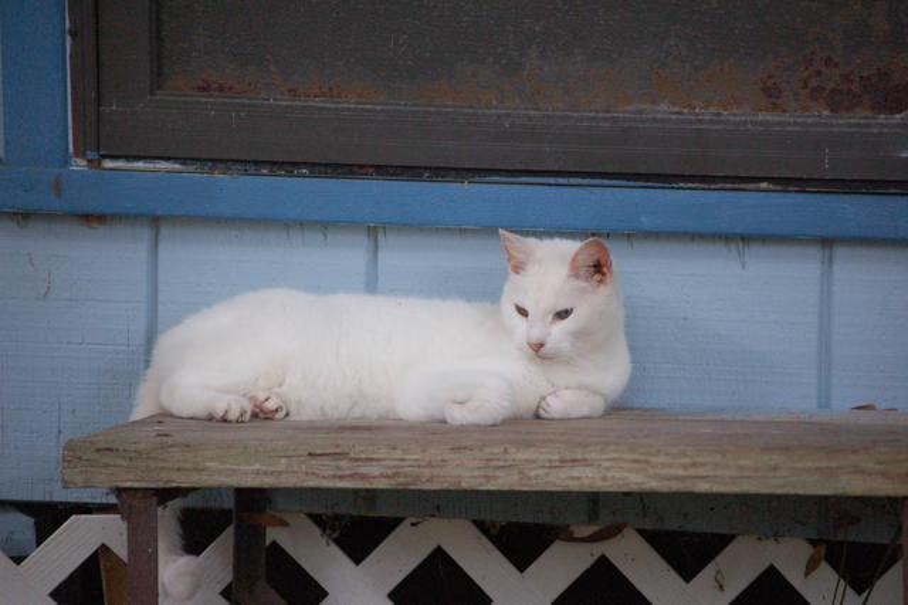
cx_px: 454
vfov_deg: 7.5
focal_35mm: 183
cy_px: 302
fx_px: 4613
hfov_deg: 11.2
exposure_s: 1/160
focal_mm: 122
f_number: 5
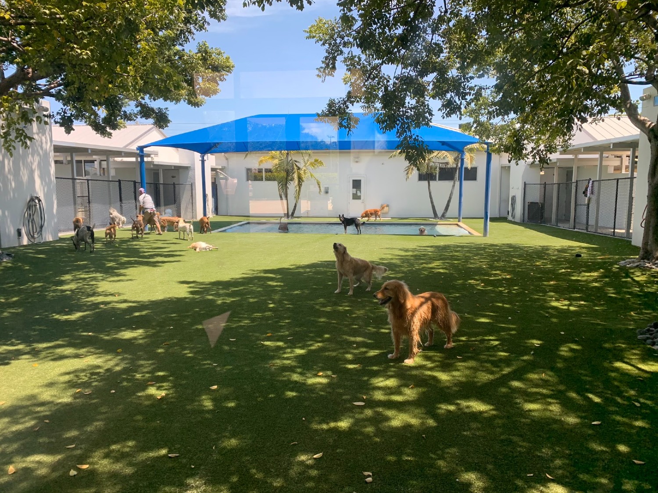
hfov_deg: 67.3
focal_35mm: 26
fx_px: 494
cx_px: 329
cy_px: 246
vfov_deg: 53.1
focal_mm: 4.25
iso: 80
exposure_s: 1/121
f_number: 1.8
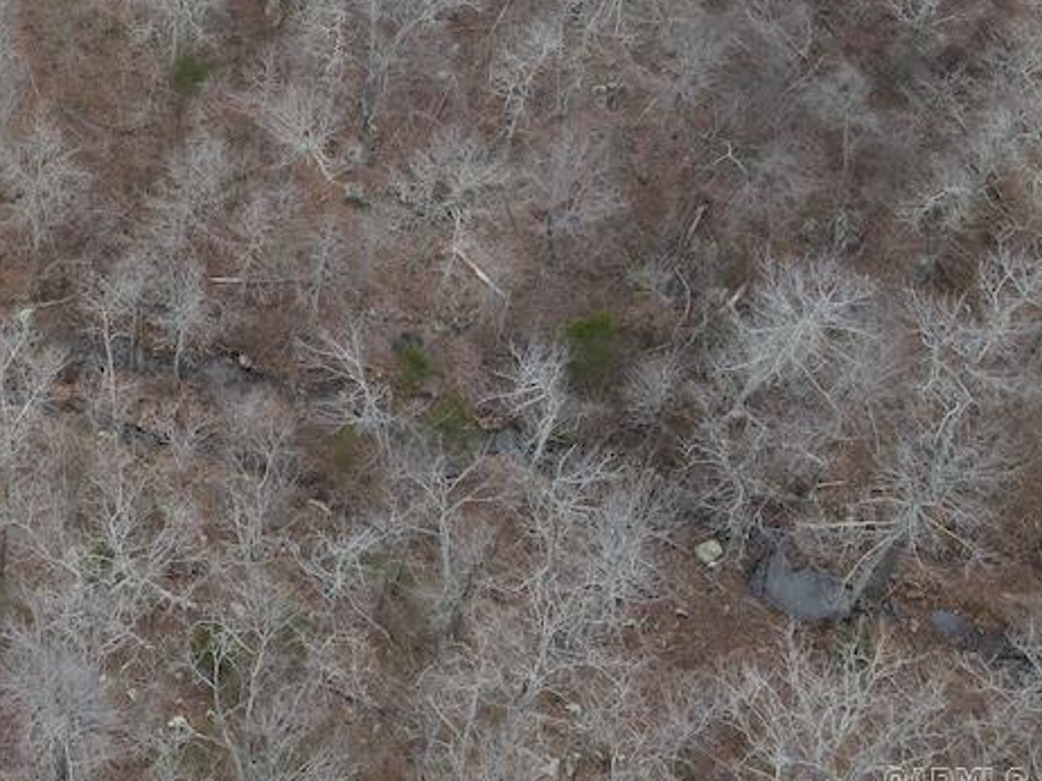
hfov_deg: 33.5
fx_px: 1564
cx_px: -18
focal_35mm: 52
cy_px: -36
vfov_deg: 26.2
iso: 400
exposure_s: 1/12.5
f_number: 2.8
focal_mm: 4.5
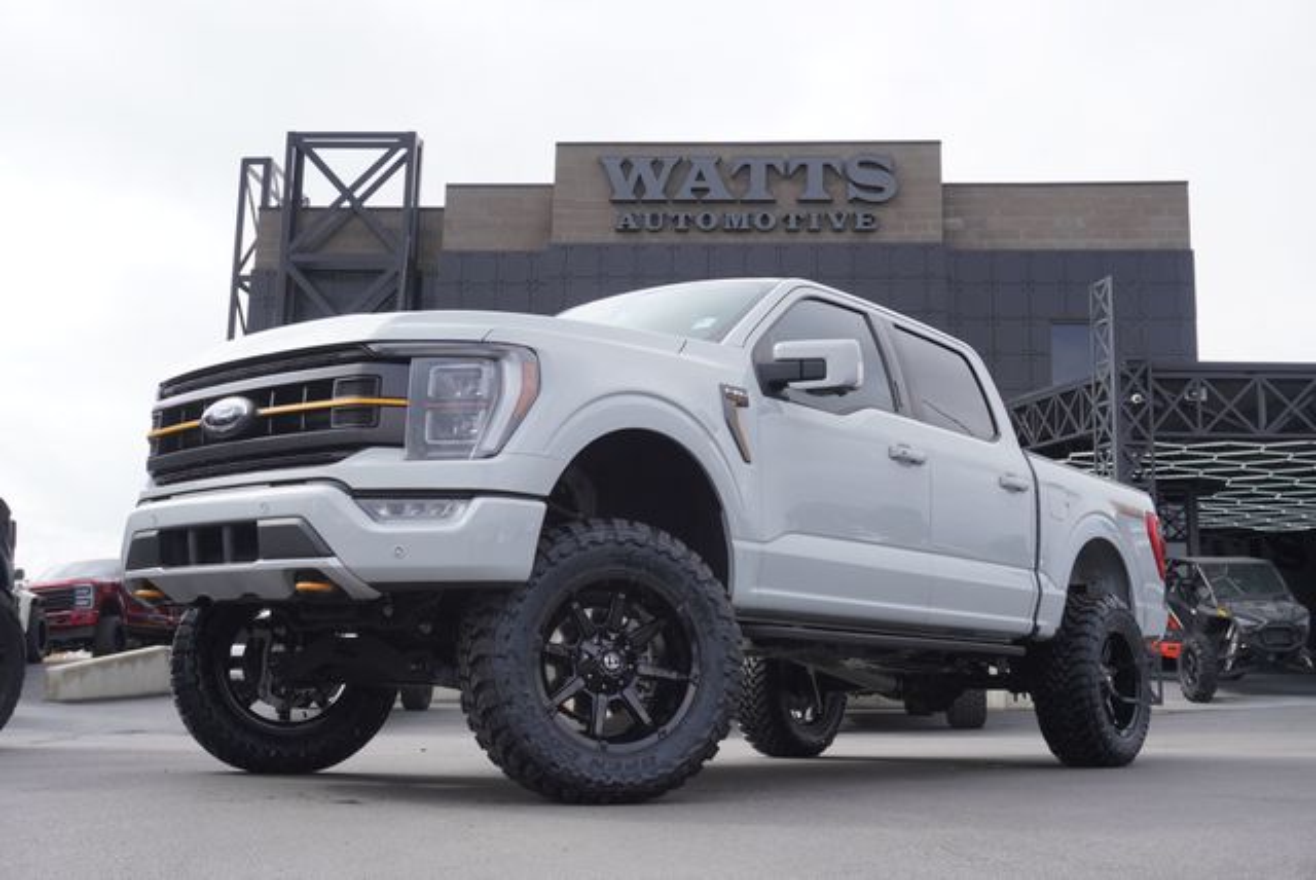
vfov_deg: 34.3
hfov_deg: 49.5
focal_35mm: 39
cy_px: 440
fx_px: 1427
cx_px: 658
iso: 100
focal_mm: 26
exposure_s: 1/160
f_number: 8
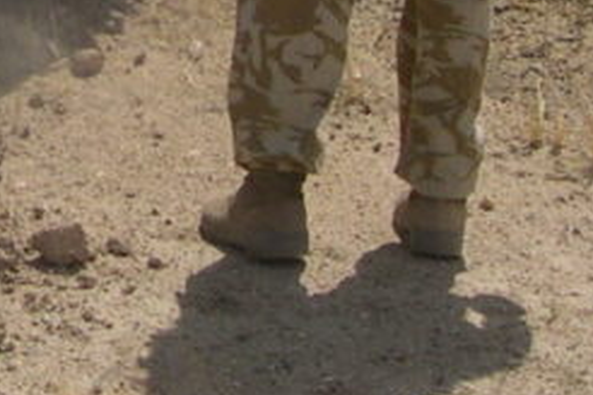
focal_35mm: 193
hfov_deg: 10.2
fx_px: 3179
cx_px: -381
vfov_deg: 7.0
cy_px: -284
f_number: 7.6
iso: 100
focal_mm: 8
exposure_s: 1/320
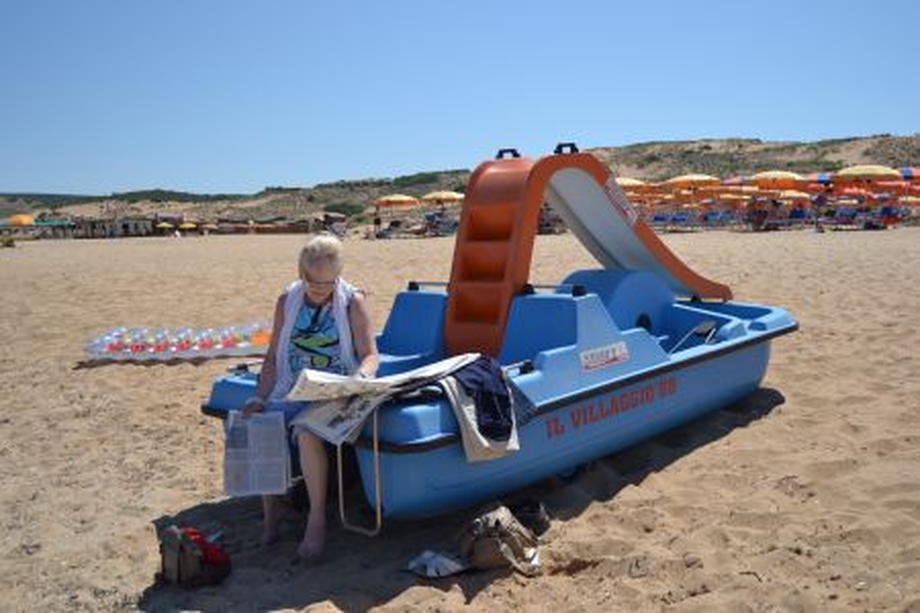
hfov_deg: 53.1
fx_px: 920
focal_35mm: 36
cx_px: 460
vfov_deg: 36.9
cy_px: 306
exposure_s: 1/1250
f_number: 3.8
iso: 100
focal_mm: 24
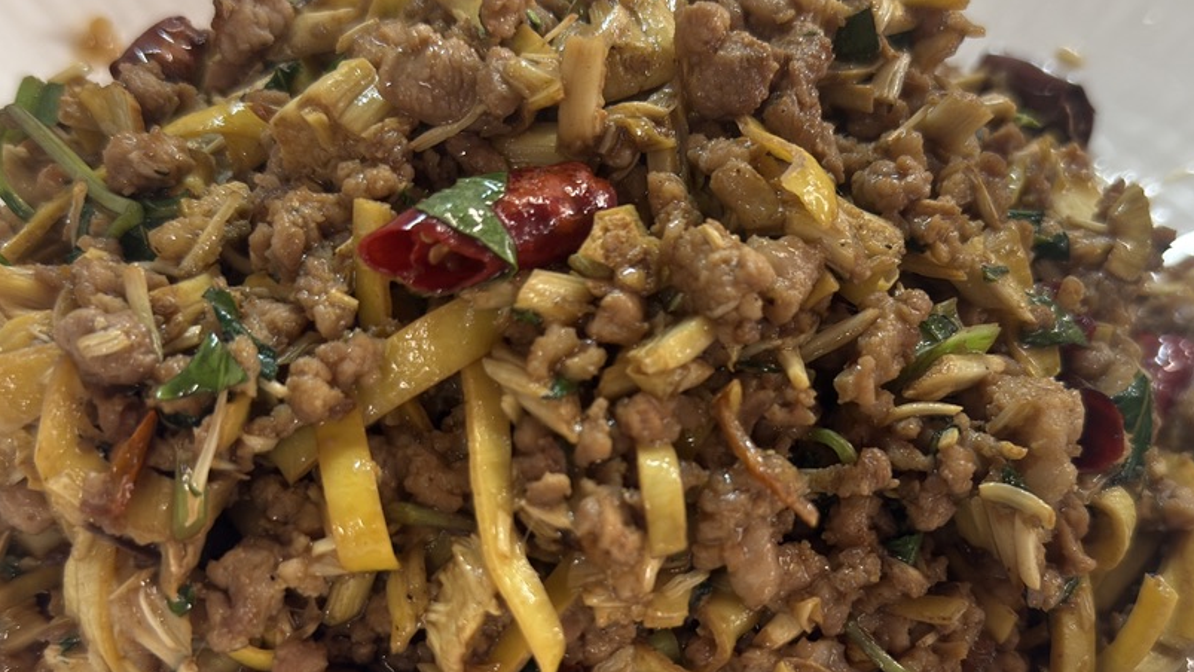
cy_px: 462
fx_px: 1583
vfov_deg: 23.8
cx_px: 617
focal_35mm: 50
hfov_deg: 41.3
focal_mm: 6.76
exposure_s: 1/50
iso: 200
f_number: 1.78
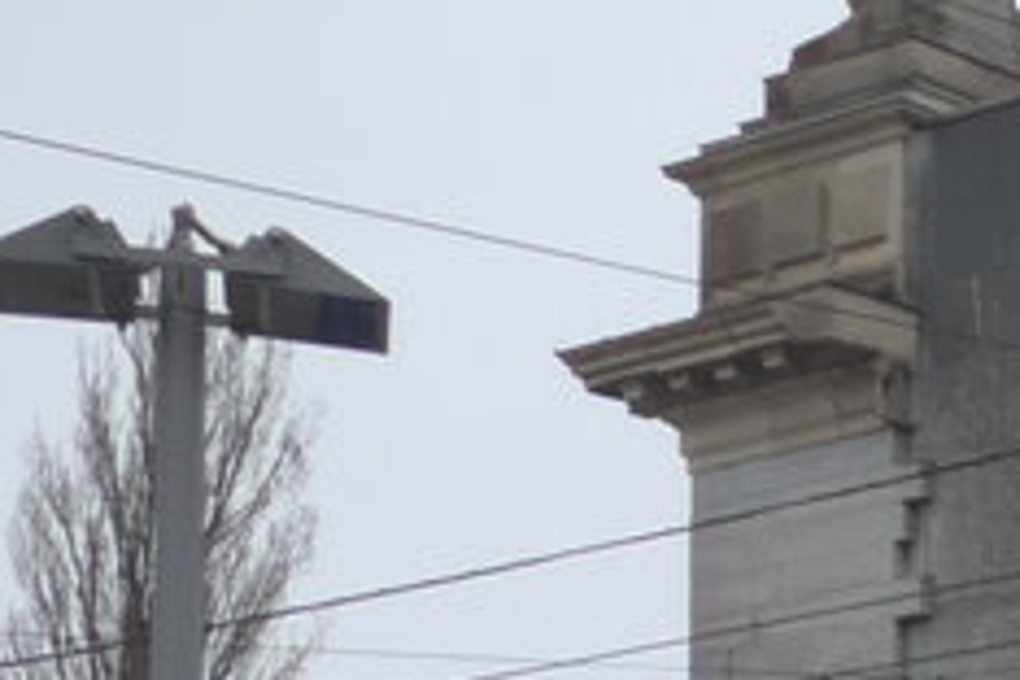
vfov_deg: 8.3
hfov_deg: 11.0
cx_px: 2506
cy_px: 1495
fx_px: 4391
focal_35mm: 155
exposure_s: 1/640
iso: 160
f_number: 2
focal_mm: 6
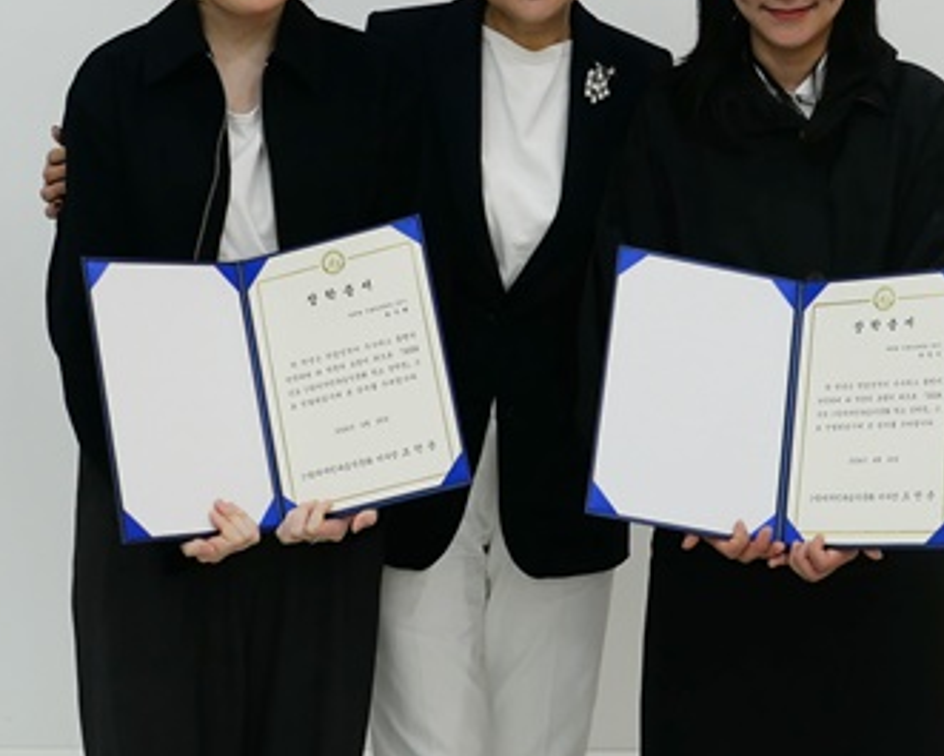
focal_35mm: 77
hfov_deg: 24.7
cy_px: 10
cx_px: 519
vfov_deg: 19.4
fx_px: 2152
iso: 200
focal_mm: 13
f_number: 2.8
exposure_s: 1/125
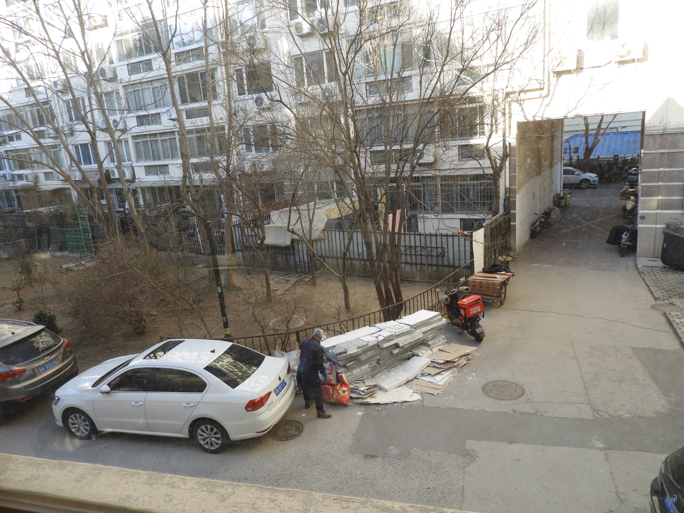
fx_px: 474
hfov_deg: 71.6
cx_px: 342
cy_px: 256
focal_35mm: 24
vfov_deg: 56.8
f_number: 3.3
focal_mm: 4.3
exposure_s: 1/160
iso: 100
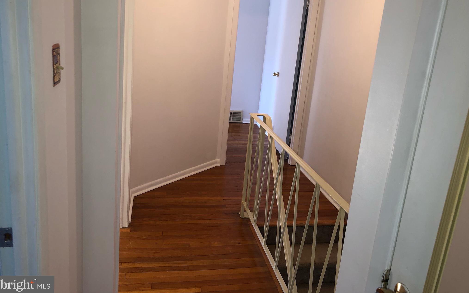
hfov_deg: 62.9
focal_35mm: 30
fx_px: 383
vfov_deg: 41.6
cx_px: 233
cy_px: 117
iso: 20
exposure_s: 1/22
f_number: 1.8
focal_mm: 3.99
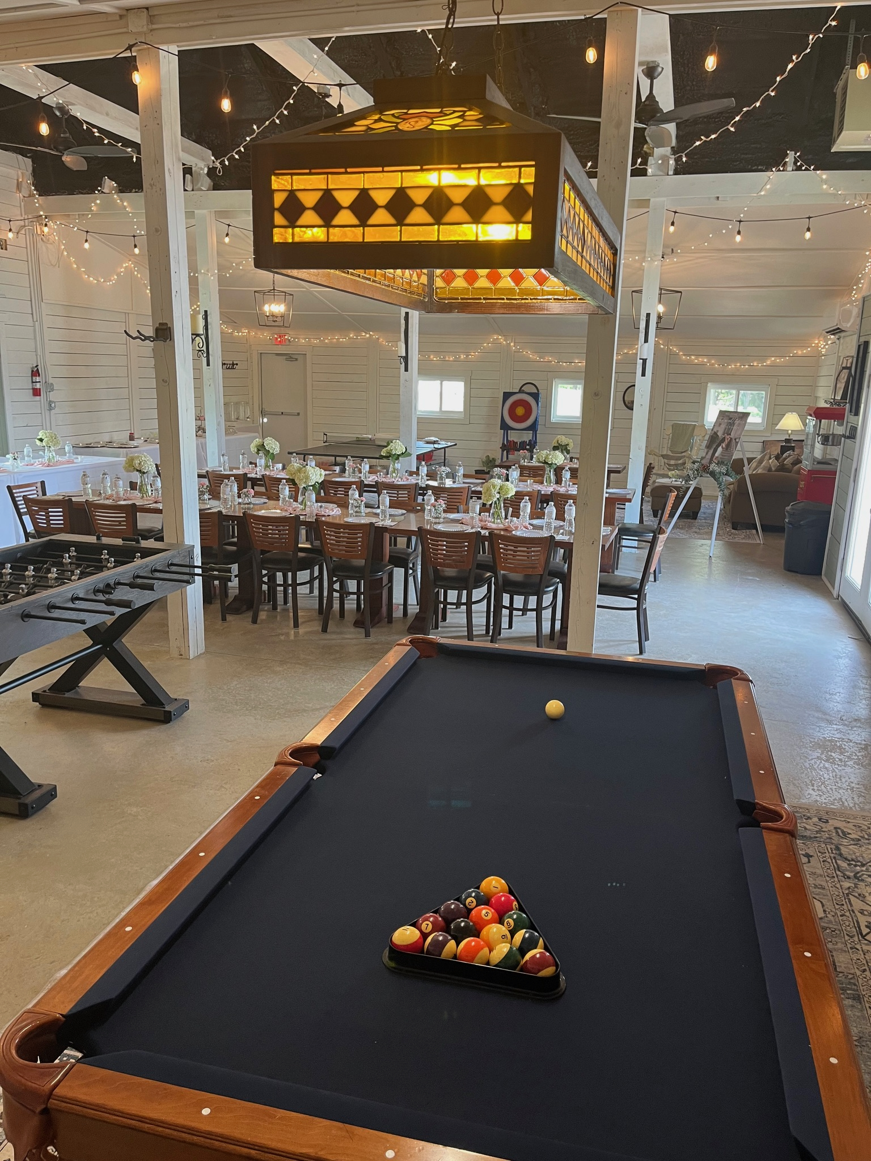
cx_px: 436
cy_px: 580
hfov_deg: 53.1
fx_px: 872
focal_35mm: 26
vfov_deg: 67.3
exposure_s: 1/60
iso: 100
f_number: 1.6
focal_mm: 5.1
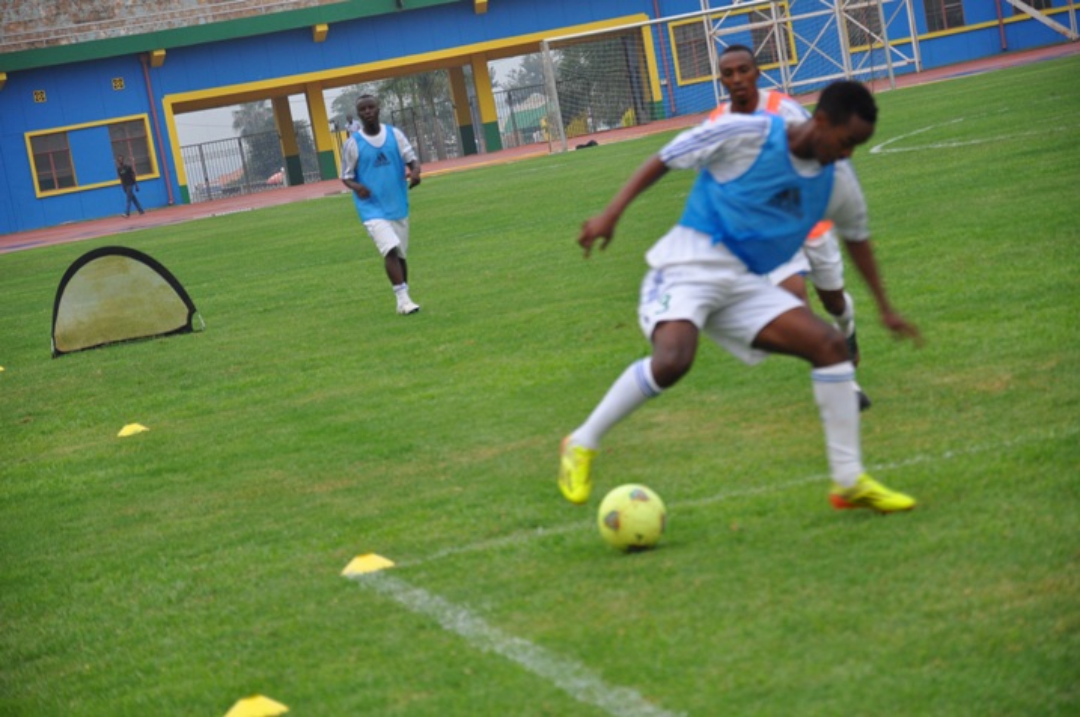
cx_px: 540
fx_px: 4719
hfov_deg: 13.1
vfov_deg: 8.7
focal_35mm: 158
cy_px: 358
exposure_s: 1/160
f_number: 5.6
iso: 500
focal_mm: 105
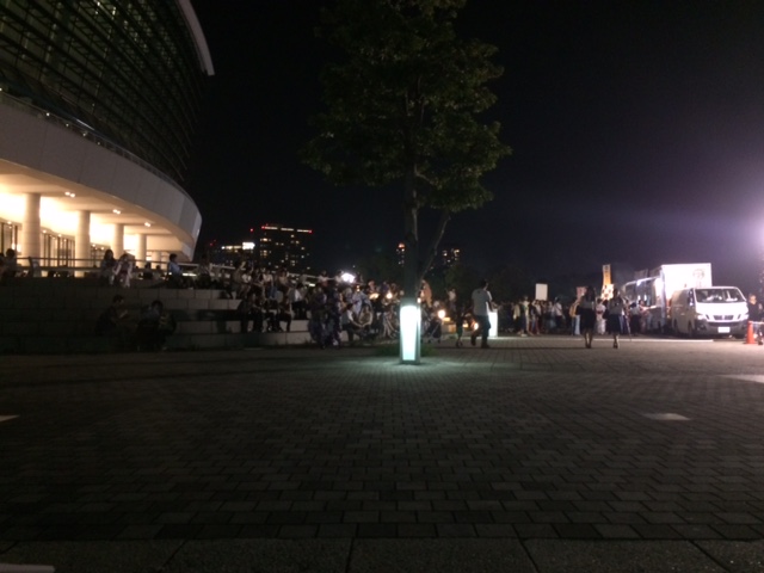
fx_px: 640
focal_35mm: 29
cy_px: 286
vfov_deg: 48.2
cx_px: 382
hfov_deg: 61.7
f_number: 2.2
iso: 320
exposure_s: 1/15
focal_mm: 4.15
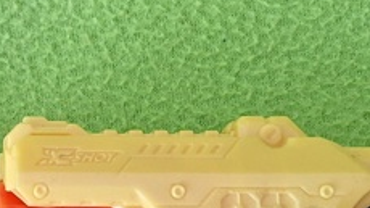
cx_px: -29
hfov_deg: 18.9
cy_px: 364
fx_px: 1069
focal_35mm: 109
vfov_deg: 10.5
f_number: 1.8
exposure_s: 1/100
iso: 80
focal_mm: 5.54
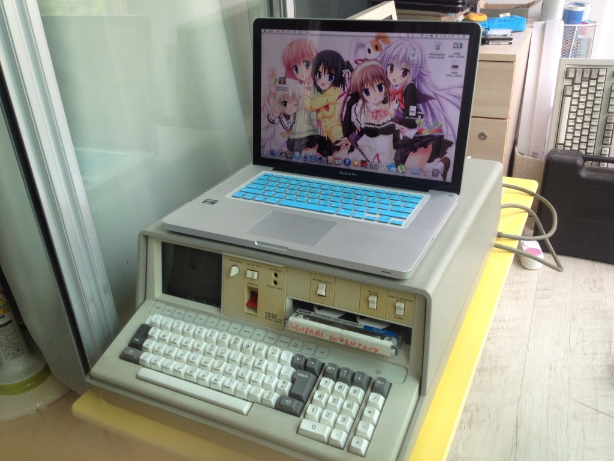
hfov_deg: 52.6
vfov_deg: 40.7
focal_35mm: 35
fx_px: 621
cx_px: 307
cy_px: 230
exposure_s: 1/120
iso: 64
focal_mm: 4.28
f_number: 2.4
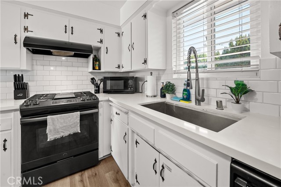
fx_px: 109
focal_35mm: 14
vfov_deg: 81.1
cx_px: 140
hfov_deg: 104.3
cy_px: 94
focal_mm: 14
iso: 250
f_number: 9
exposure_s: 1/2.5
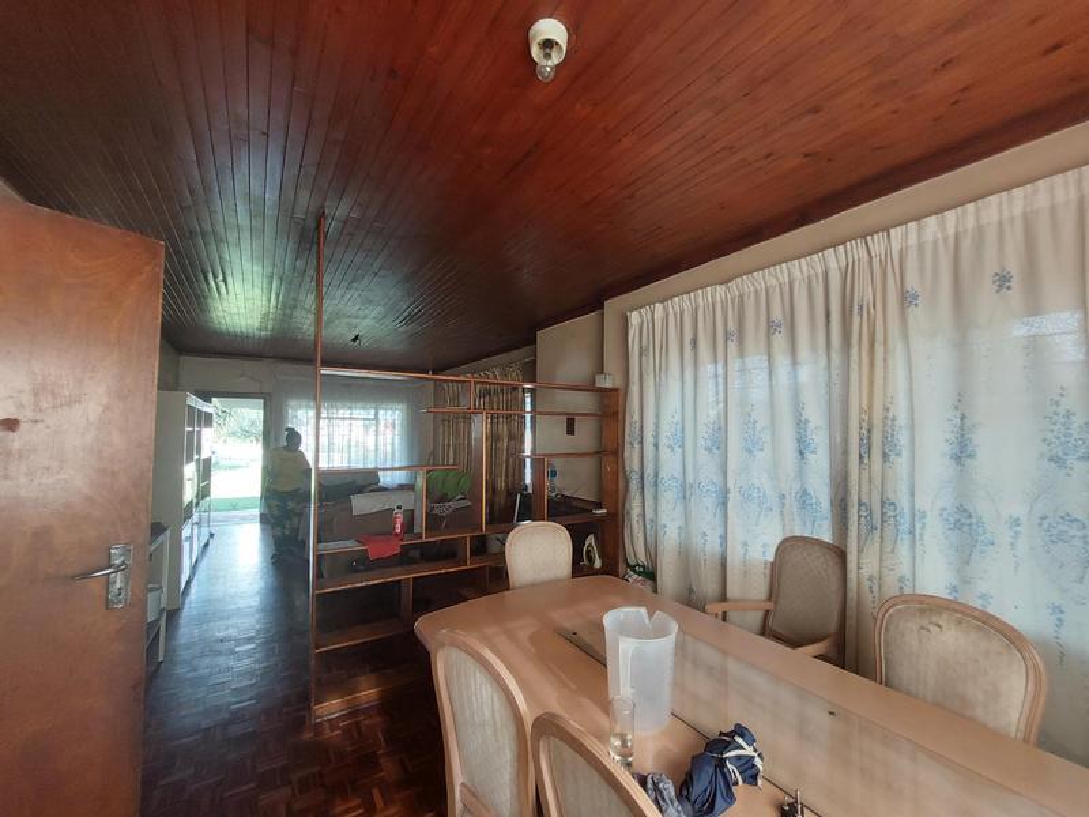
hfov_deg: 106.2
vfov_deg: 89.9
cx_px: 544
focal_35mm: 13
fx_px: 409
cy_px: 408
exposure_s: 1/50
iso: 80
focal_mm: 1.74
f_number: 2.2
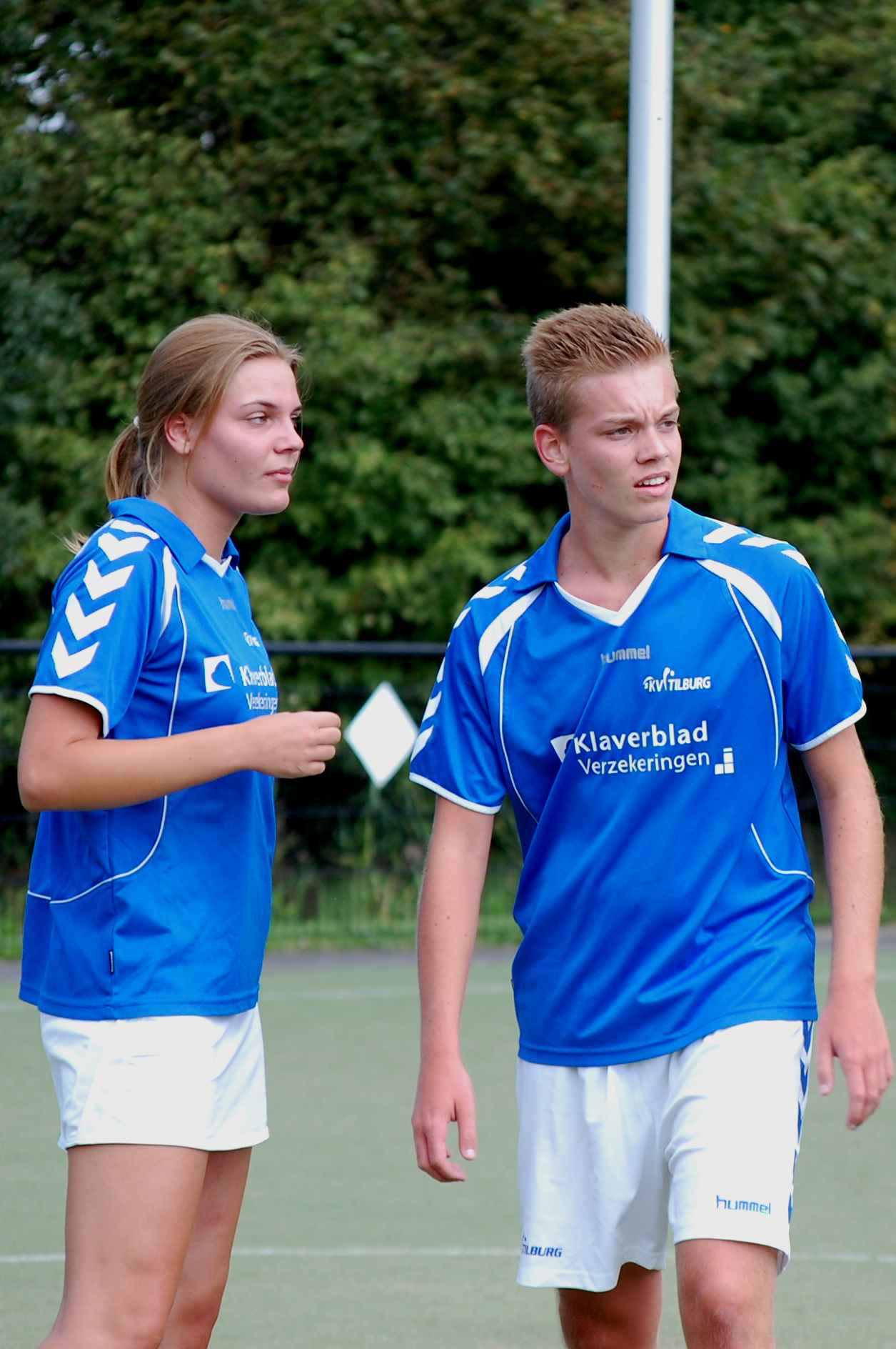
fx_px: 6733
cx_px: 448
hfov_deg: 7.6
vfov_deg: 11.4
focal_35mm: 180
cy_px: 674
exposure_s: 1/500
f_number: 5.6
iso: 400
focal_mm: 120
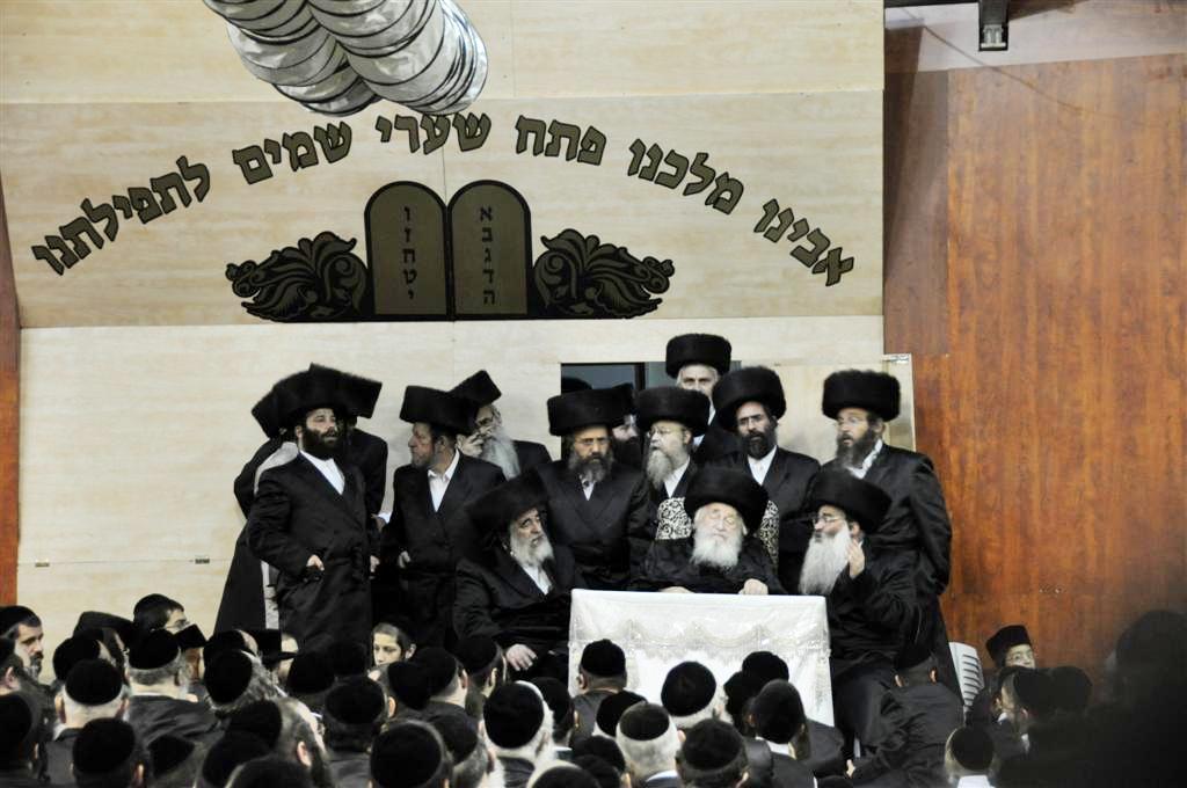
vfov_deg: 12.1
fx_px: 3705
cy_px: 394
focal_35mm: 112
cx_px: 594
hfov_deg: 18.2
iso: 1100
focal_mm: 75
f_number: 5
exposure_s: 1/30
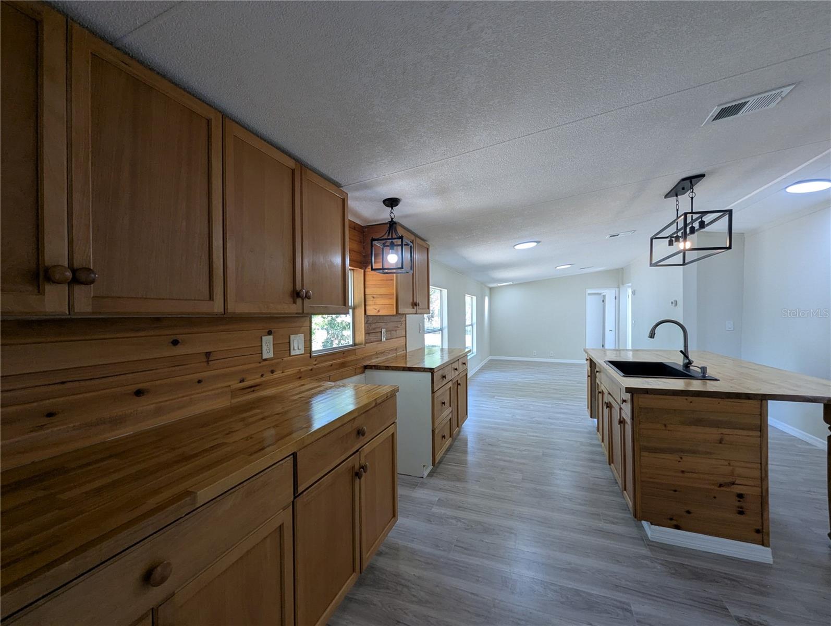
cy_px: 313
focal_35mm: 13
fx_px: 313
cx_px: 416
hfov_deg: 106.1
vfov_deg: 90.1
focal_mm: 1.95
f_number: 2.2
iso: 54
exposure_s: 1/60
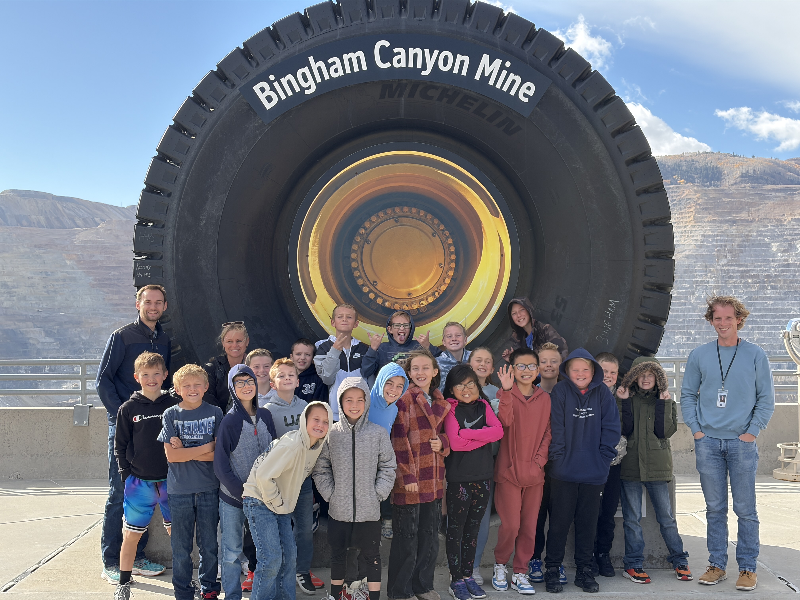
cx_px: 400
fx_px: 1202
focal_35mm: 52
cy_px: 300
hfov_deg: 36.8
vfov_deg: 28.0
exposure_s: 1/1196
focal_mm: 5.96
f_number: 1.6
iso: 50
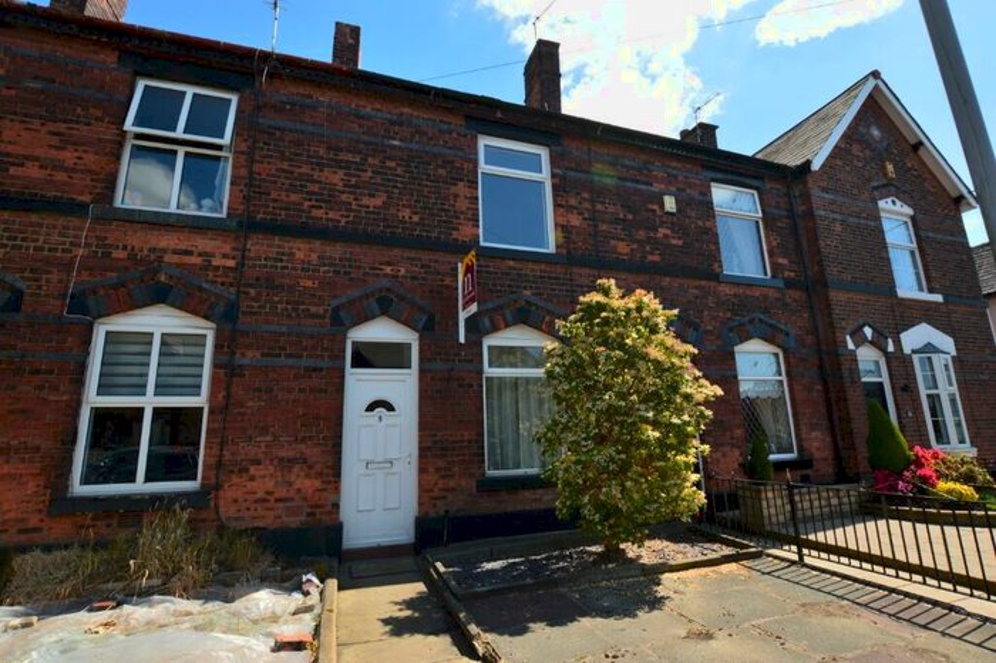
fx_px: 415
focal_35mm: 15
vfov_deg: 77.3
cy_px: 332
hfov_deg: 100.4
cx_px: 498
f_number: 10
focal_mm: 10
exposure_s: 1/250
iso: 400
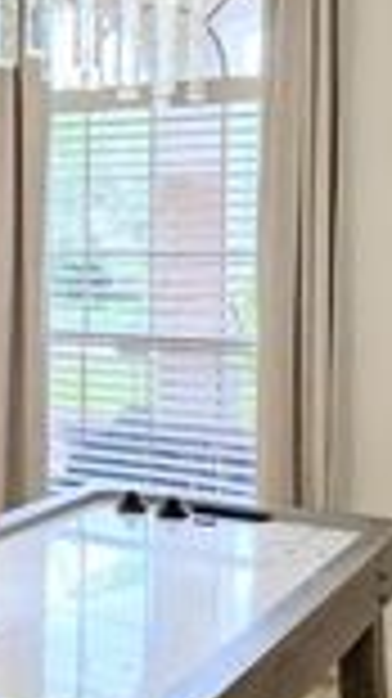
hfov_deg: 19.7
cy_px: 306
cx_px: 41
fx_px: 1111
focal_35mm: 60
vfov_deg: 34.9
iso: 57
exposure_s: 1/147
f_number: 2.2
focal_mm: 2.35
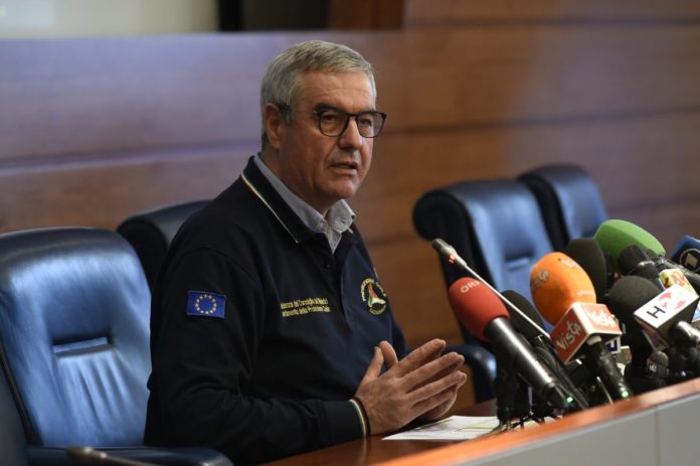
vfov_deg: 9.4
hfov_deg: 14.2
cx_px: 350
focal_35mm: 145
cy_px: 233
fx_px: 2817
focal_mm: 145
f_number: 4.5
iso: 2500
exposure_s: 1/80
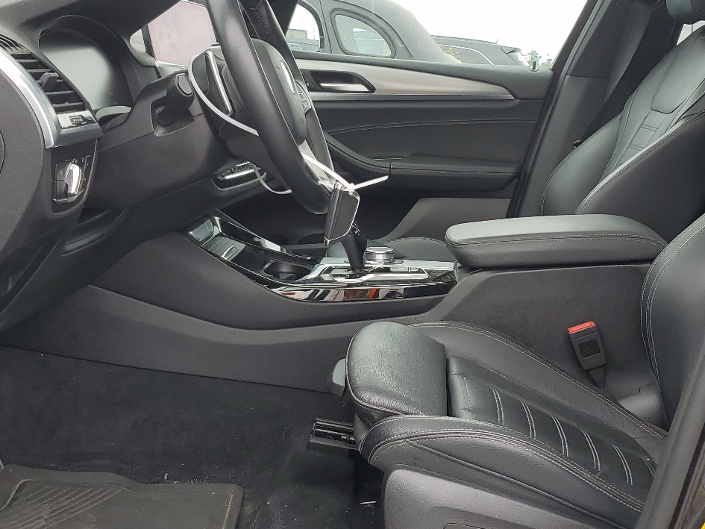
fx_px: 896
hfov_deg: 42.9
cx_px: 372
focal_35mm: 44
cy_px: 269
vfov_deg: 32.9
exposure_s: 1/345
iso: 50
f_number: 1.5
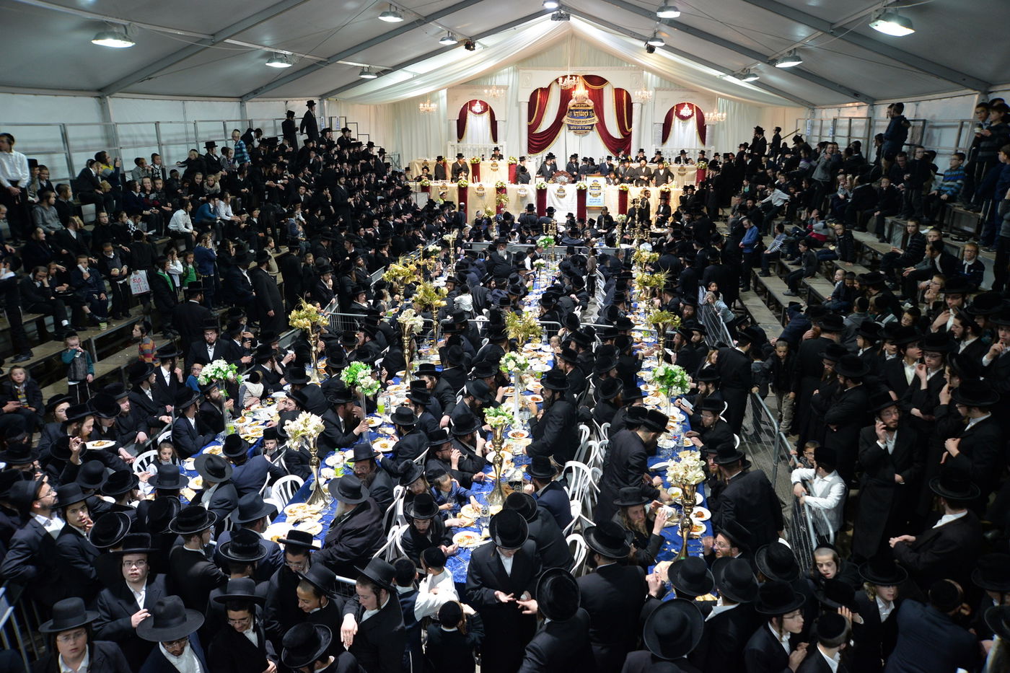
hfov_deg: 73.8
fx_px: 673
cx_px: 505
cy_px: 336
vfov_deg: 53.1
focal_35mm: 24
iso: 1250
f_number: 4.5
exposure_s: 1/80
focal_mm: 24
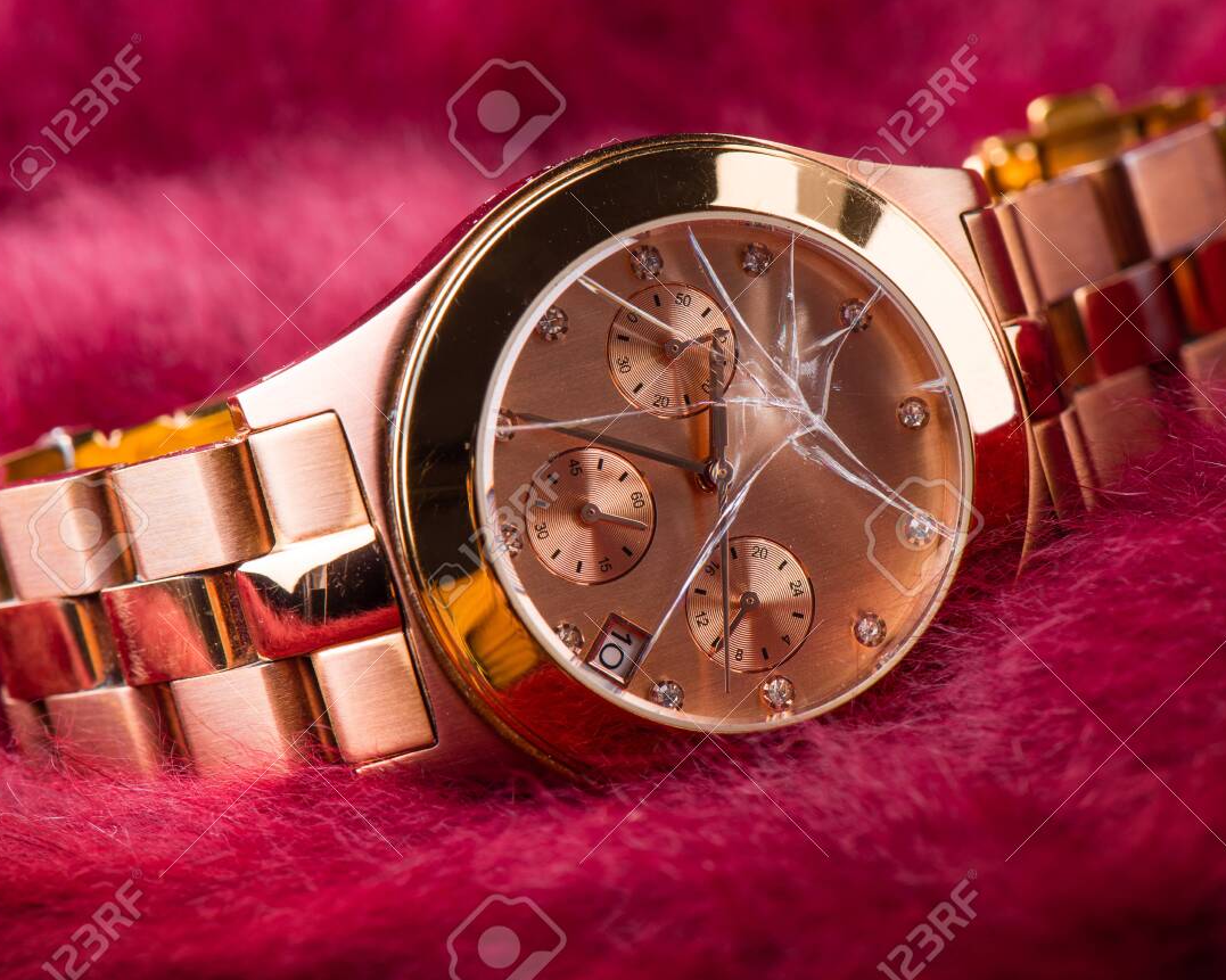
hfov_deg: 16.2
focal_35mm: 119
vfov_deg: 13.0
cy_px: 490
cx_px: 706
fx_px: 4317
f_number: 18
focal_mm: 105
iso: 200
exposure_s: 1/200
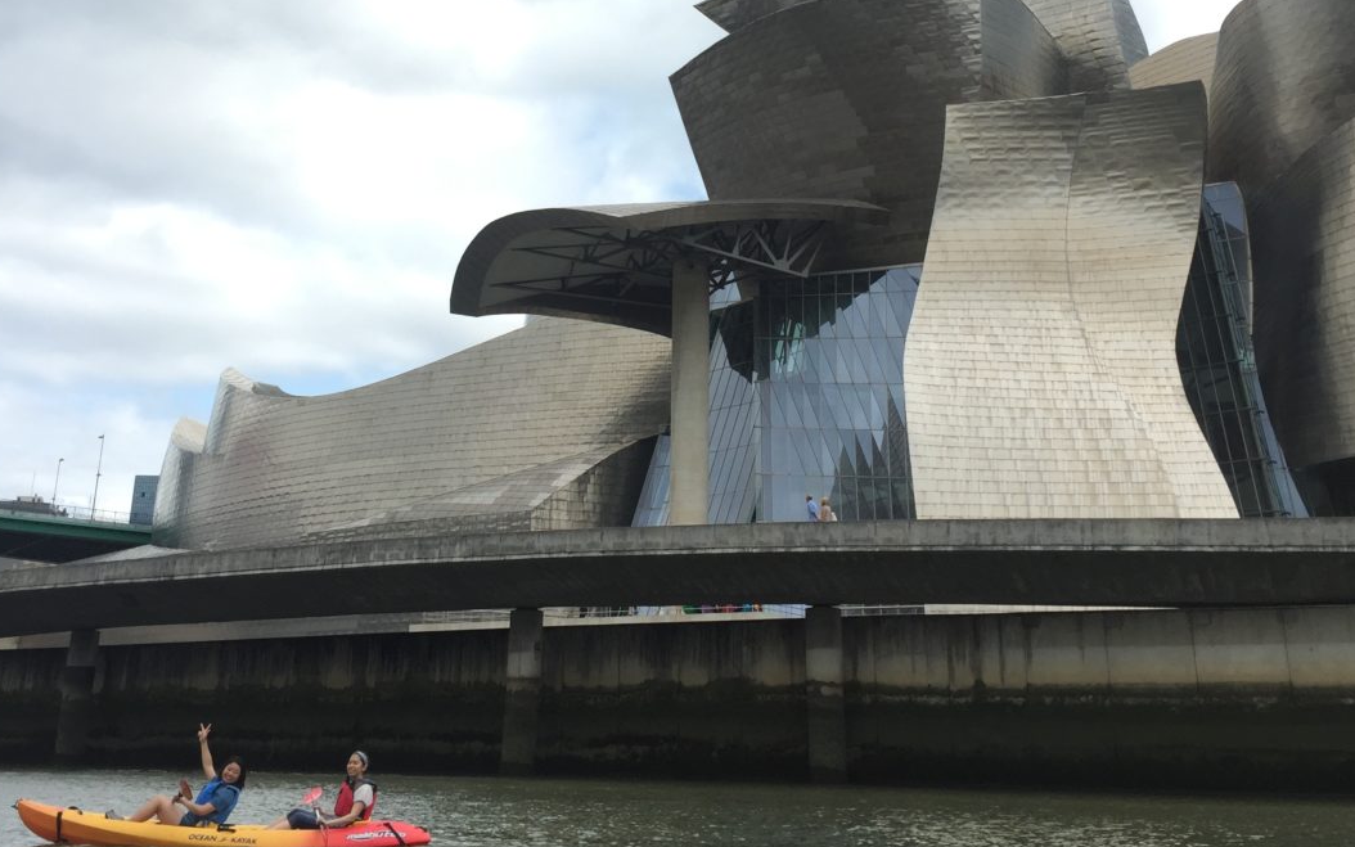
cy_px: 157
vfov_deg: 29.8
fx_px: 1551
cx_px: 676
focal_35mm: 42
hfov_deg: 47.2
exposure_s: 1/942
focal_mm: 4.15
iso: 32
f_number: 2.2
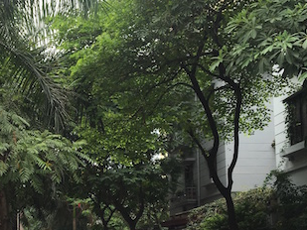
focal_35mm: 62
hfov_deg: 30.8
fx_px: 550
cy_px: 197
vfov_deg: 23.2
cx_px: 91
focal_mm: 4.15
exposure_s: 1/490
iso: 25
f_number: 2.2
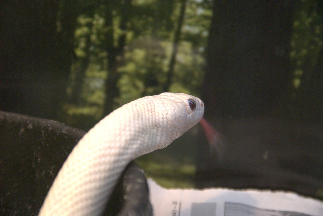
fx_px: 1321
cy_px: 108
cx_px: 162
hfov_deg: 13.9
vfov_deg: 9.4
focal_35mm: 147
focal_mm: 98
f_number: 5.6
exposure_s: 1/60
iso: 1600
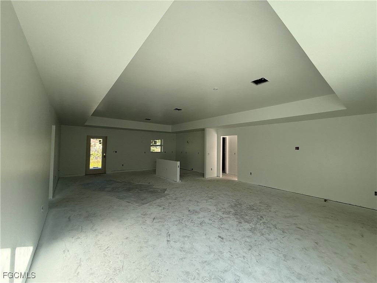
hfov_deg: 102.1
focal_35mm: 14
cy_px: 142
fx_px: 152
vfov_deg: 85.7
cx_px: 188
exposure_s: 1/165
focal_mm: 2.22
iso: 64
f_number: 2.2
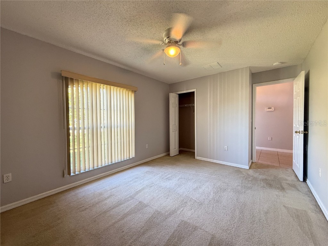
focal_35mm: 14
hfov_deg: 102.1
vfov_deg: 85.7
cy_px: 123
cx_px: 164
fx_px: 133
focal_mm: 2.22
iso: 320
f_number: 2.2
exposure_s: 1/60
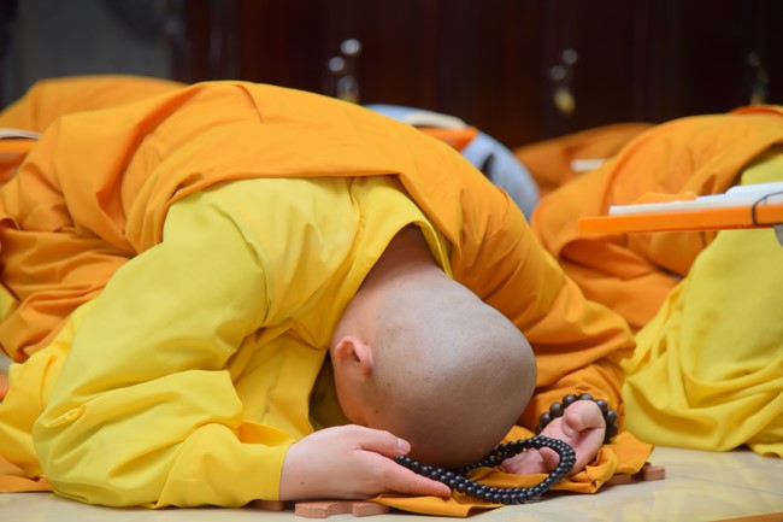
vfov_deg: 13.0
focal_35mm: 105
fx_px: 2283
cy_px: 261
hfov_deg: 19.5
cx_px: 392
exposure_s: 1/80
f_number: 4.5
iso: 1000
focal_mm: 105
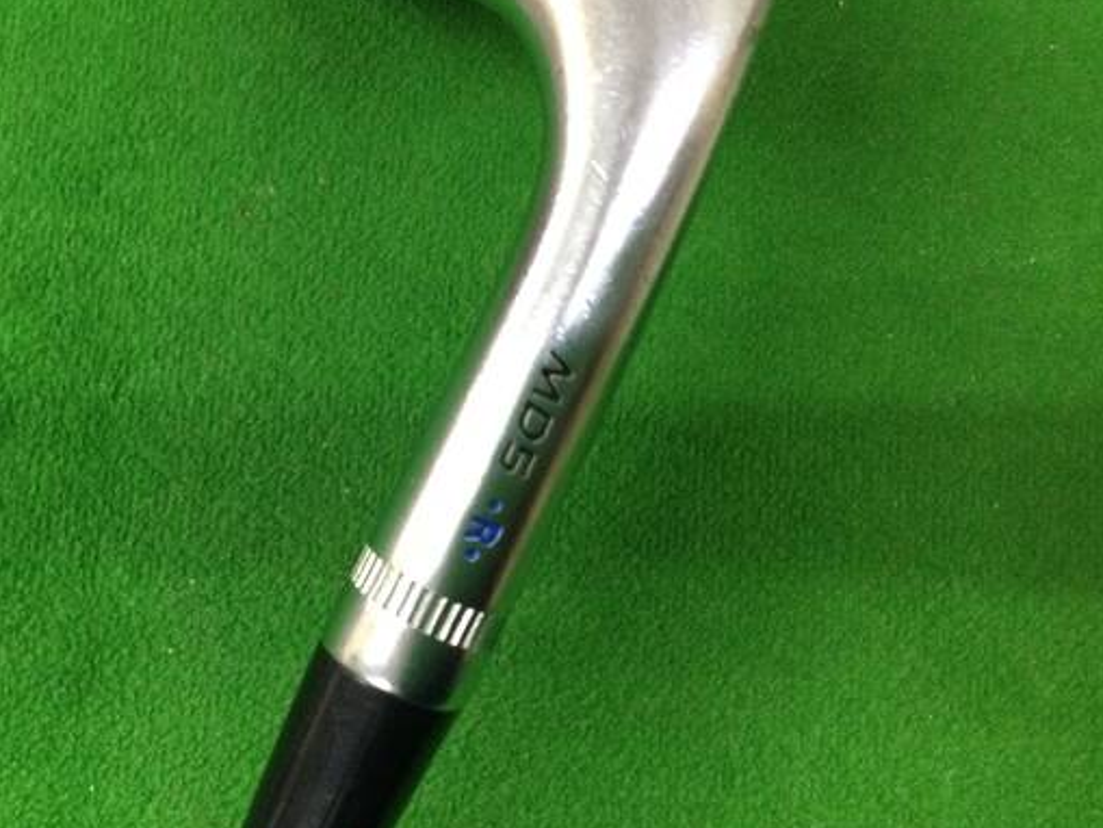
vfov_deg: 36.8
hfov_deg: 47.4
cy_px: 438
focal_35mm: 39
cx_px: 412
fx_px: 1243
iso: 100
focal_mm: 3.3
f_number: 2.4
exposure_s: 1/30
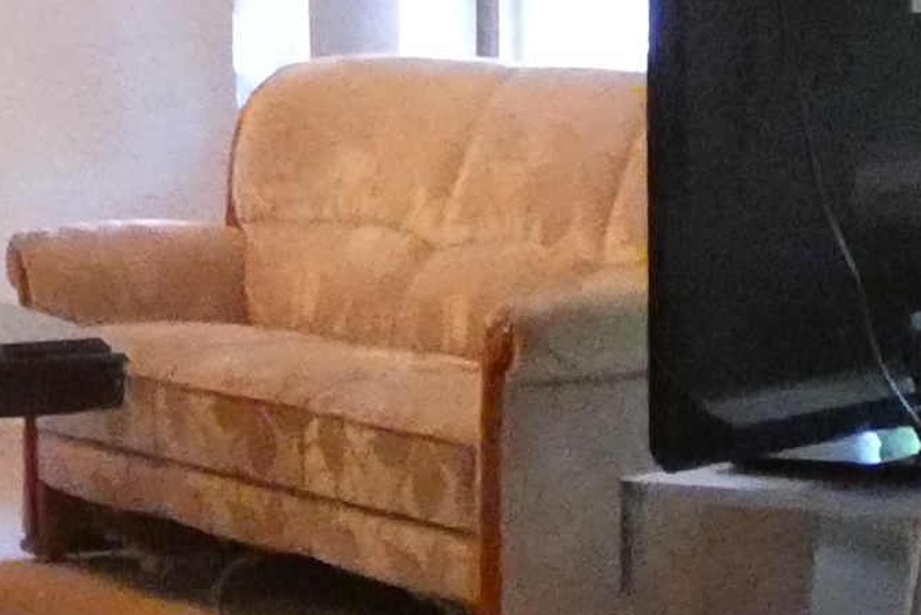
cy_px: 671
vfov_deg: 9.0
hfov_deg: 13.5
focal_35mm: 151
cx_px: 123
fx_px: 3865
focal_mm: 3.6
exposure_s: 1/60
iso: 1600
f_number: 2.8
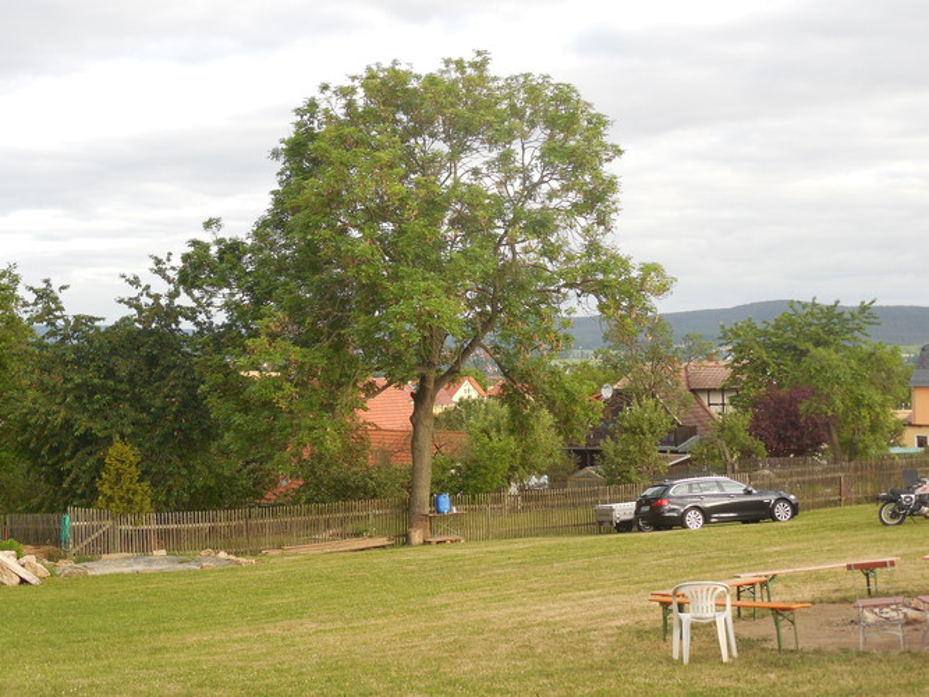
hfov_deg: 35.5
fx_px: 1449
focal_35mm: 54
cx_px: 464
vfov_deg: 27.0
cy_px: 348
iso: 125
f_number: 4.2
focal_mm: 9.8
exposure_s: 1/125
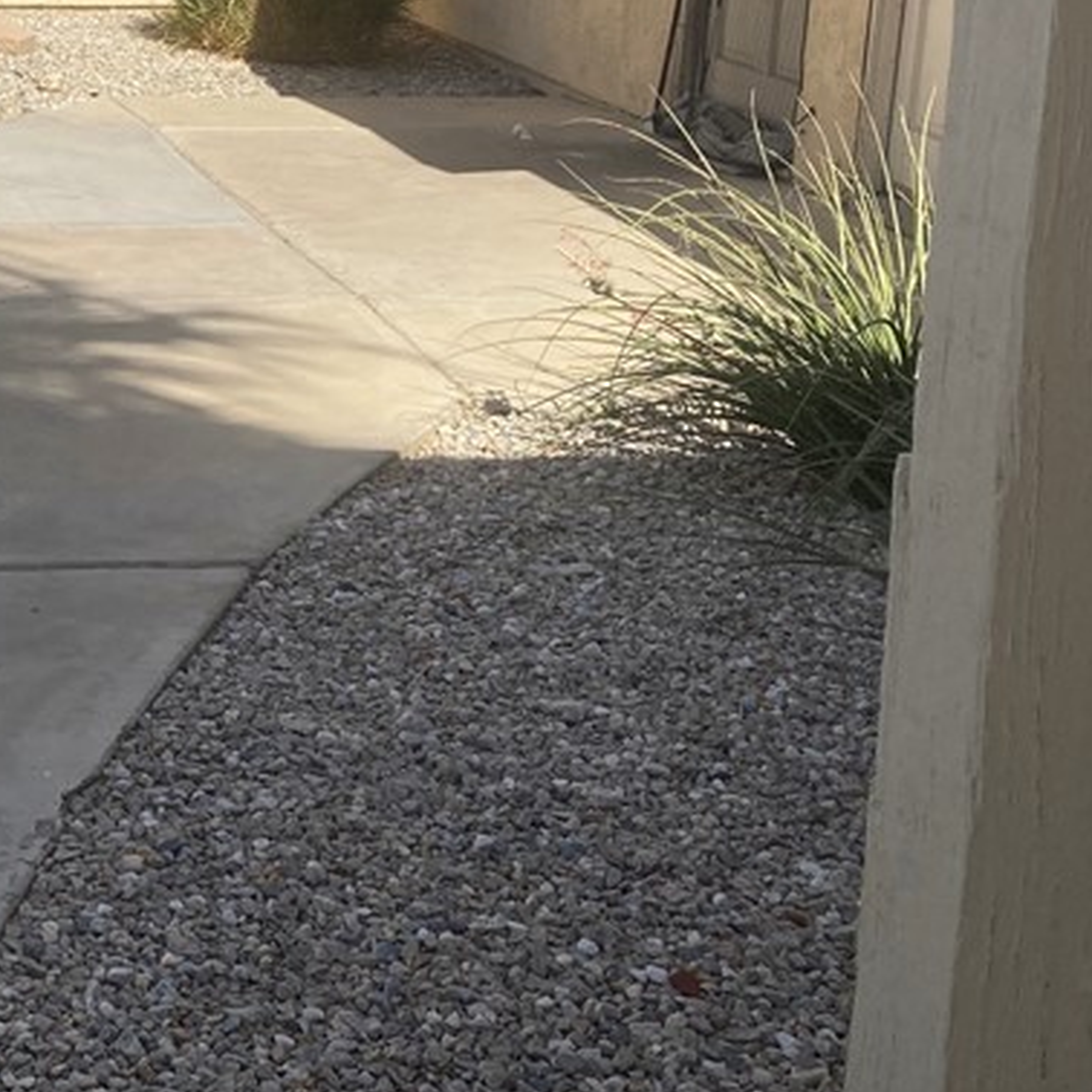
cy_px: 202
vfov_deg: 25.2
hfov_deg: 23.2
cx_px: -272
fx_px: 2391
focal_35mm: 67
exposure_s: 1/2558
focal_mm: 3.99
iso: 20
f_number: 1.8
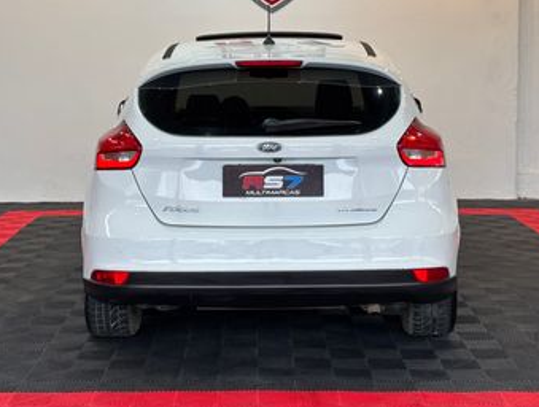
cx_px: 267
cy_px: 153
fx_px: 1124
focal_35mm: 72
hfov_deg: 27.0
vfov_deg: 20.5
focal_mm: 5.96
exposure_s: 1/127
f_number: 1.6
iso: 25
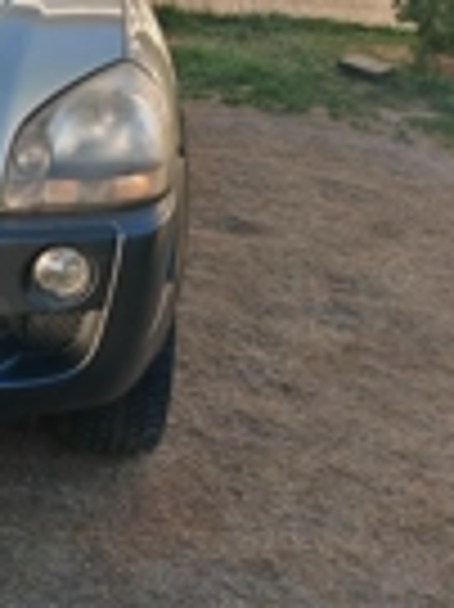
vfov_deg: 23.9
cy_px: 90
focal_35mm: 80
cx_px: -202
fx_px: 1401
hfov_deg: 16.9
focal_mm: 7.62
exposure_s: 1/1700
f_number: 1.6
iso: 50
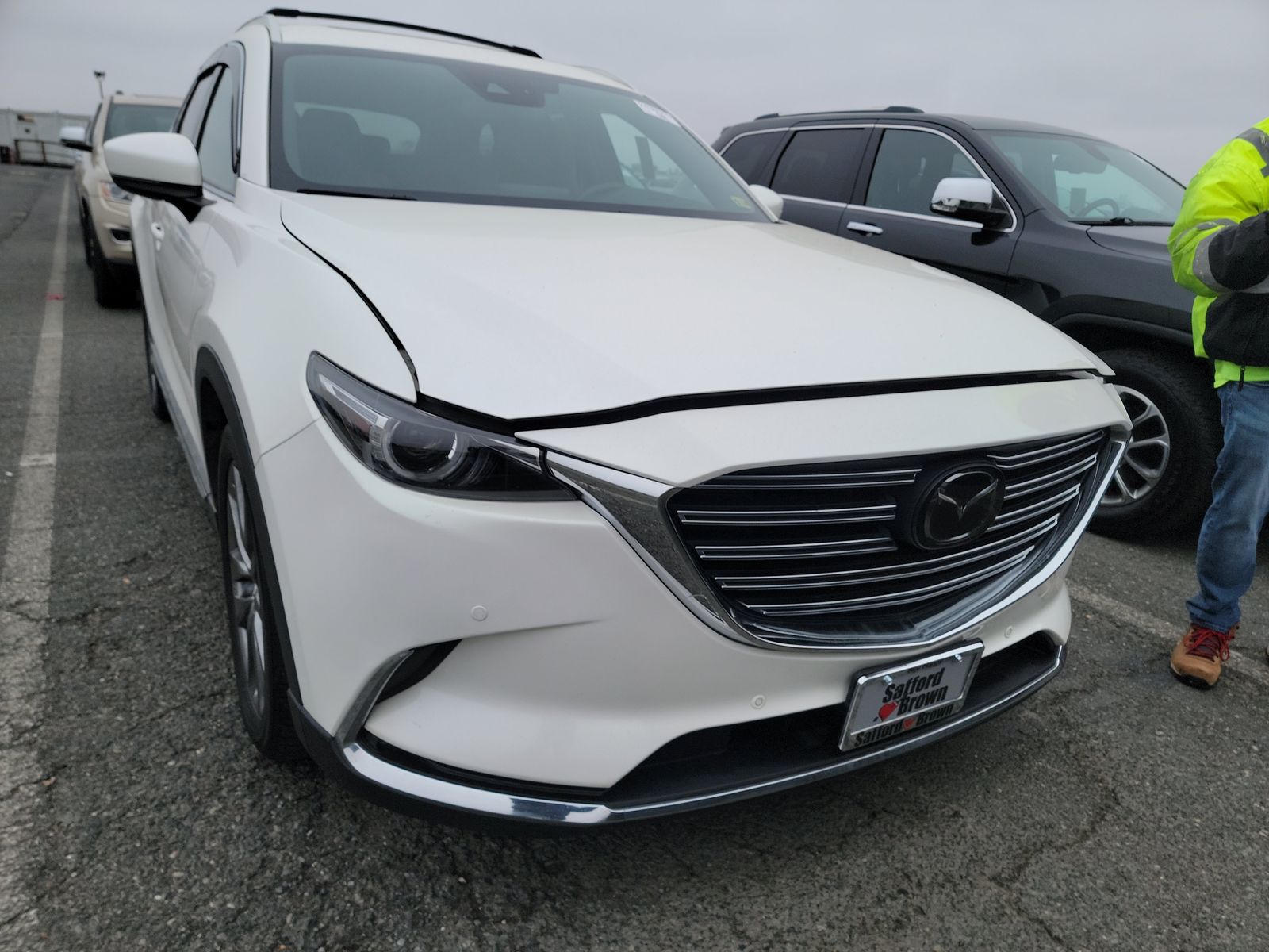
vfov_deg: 56.8
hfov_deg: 71.6
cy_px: 476
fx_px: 880
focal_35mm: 24
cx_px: 634
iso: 50
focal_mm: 6.7
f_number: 1.8
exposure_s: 1/354
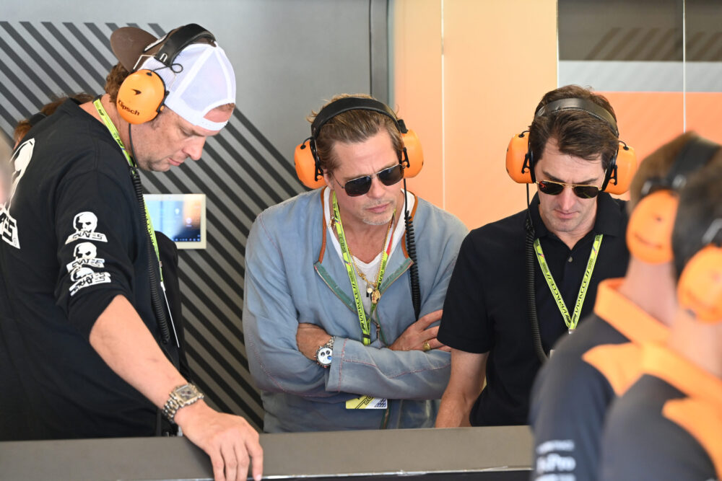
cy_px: 240
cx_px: 361
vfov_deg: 5.7
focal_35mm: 240
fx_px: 4814
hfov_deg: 8.6
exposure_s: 1/60
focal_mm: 240
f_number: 6.3
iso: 2000
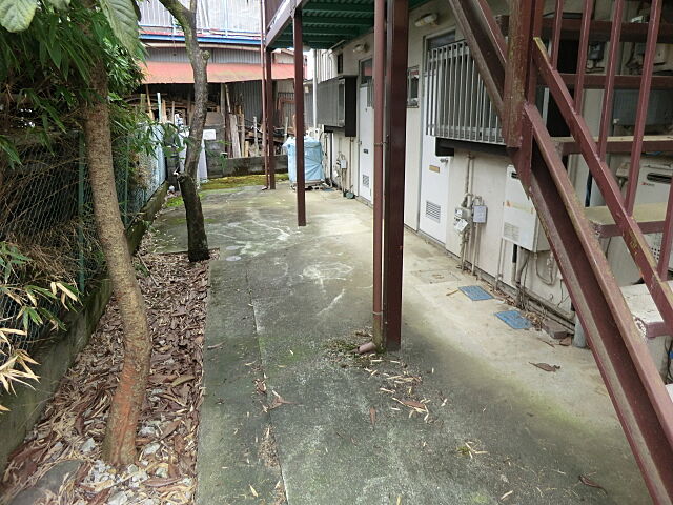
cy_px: 252
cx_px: 336
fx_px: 467
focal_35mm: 24
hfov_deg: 71.6
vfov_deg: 56.8
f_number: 3.2
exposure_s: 1/60
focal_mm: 4.3
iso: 80
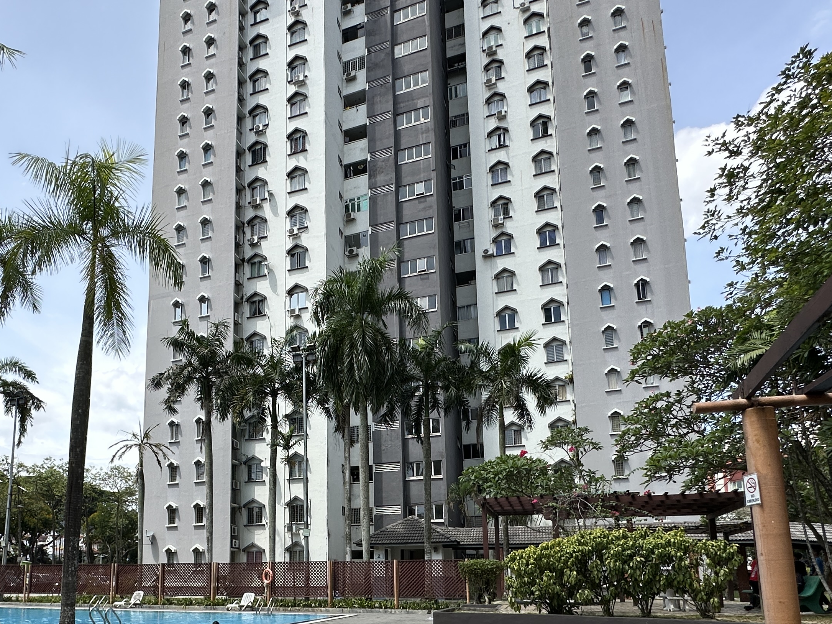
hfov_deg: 65.9
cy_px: 488
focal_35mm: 26
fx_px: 625
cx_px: 295
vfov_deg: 50.3
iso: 50
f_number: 2.2
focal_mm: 2.22
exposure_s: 1/1366
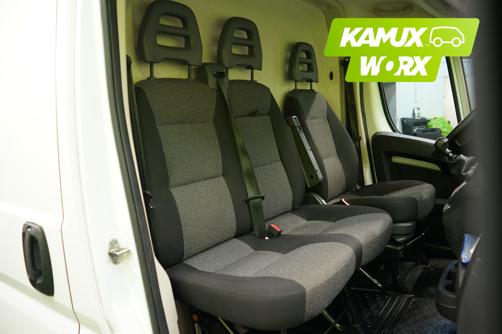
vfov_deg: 40.0
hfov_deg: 57.2
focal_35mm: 33
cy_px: 167
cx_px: 251
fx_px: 460
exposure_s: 1/25
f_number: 4
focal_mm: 33
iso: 800
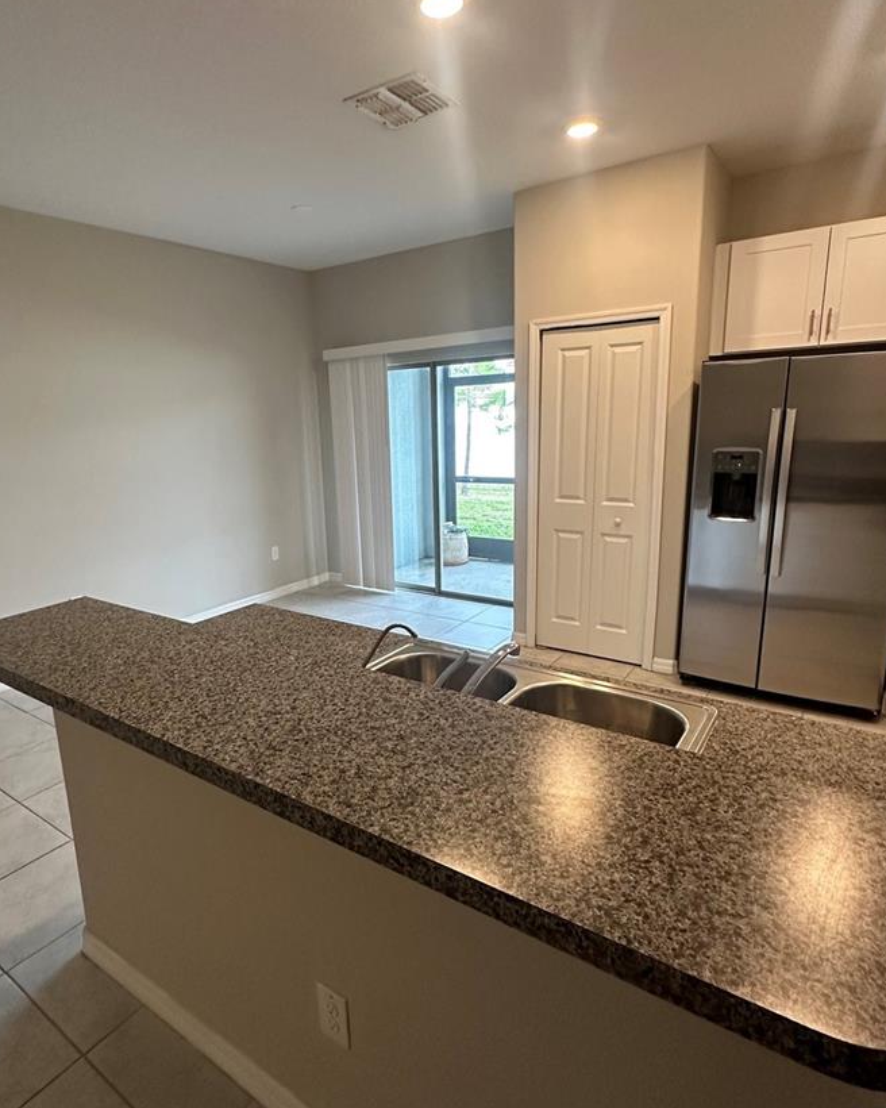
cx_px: 380
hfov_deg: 67.8
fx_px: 656
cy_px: 558
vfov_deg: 80.4
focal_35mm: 20
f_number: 2.2
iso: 250
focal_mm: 2.22
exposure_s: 1/120
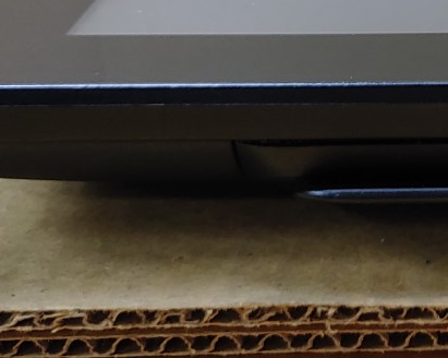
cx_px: 566
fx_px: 1179
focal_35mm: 89
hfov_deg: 19.9
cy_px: -190
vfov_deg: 15.8
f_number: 1.8
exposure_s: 1/120
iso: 50
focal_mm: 4.36
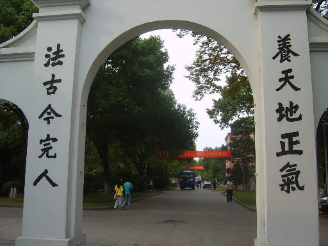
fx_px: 332
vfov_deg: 40.7
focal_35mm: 35
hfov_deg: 52.6
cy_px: 123
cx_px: 164
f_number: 2.8
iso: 50
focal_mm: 5.8
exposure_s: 1/350
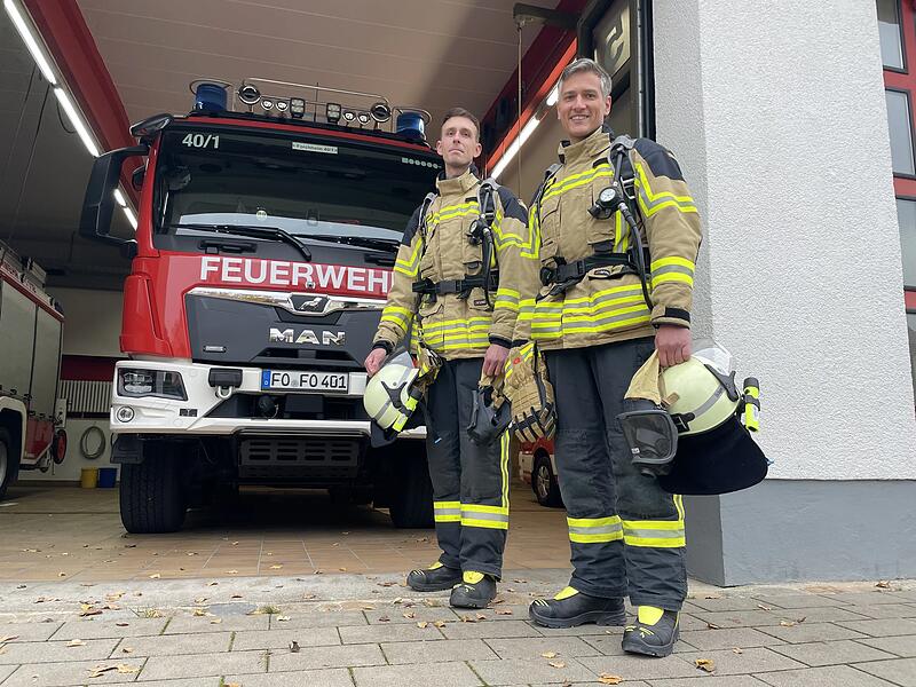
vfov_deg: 53.1
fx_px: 688
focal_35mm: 26
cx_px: 458
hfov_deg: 67.3
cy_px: 344
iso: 32
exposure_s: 1/116
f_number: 1.6
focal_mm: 4.2
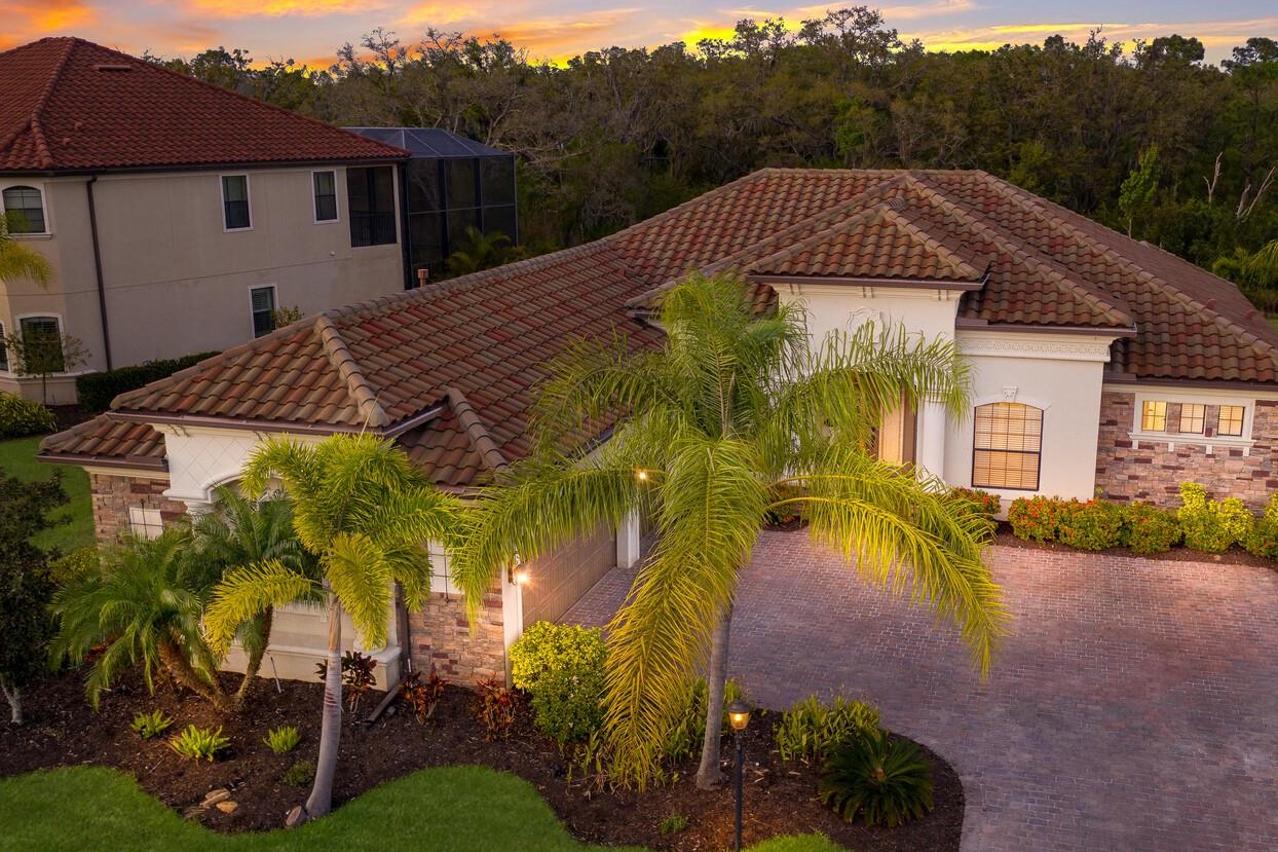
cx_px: 715
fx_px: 1278
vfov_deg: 36.8
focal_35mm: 36
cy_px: 453
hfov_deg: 53.0
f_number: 2.8
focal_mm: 10.26
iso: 160
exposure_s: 1/20
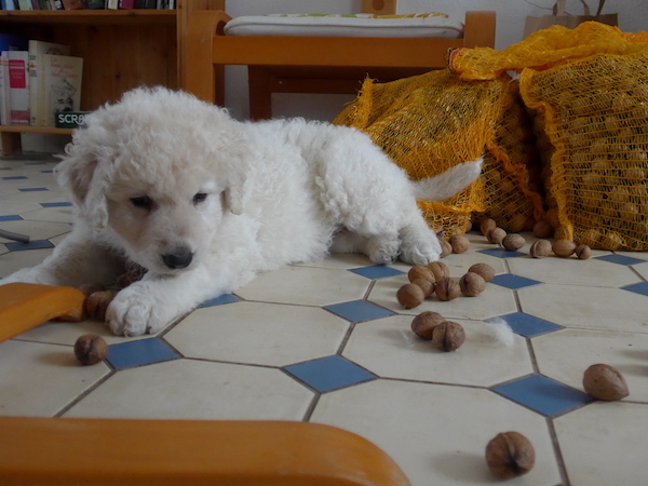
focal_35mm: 36
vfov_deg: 39.7
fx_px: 674
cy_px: 243
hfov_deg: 51.4
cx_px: 324
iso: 800
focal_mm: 7.5
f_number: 2.4
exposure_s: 1/60
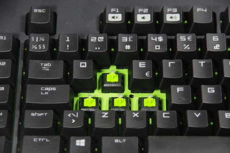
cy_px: 76
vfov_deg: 6.9
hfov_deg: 10.4
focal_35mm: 199
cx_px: 115
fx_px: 1270
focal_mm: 133
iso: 200
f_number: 10
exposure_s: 1/13
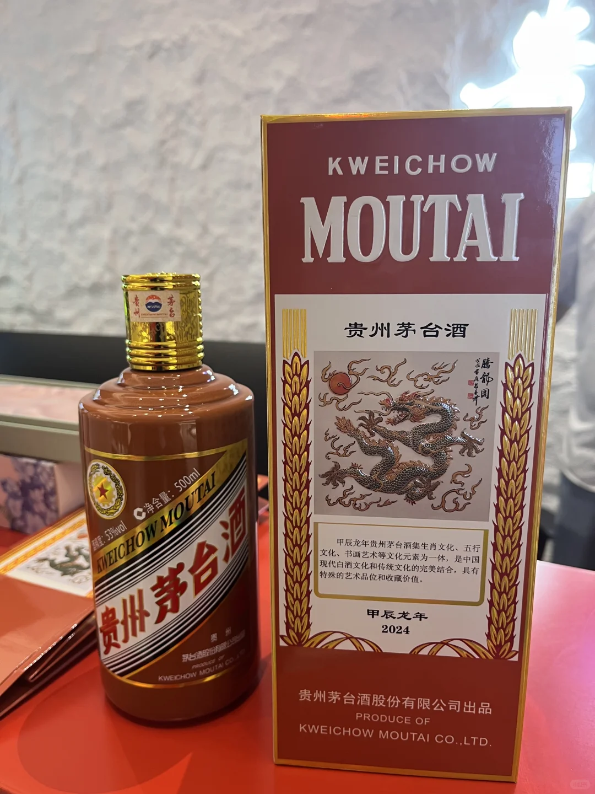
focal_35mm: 26
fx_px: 596
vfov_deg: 67.3
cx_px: 298
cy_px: 397
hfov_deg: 53.1
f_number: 1.6
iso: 64
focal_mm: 5.1
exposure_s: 1/50
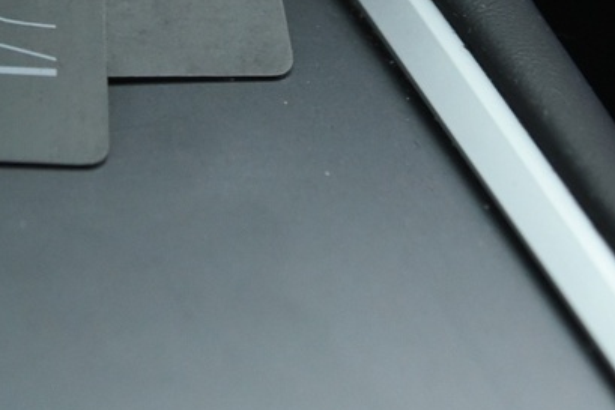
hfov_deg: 10.3
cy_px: -129
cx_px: 26
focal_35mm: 198
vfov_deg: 6.9
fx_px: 3384
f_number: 4
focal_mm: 50
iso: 4000
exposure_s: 1/25
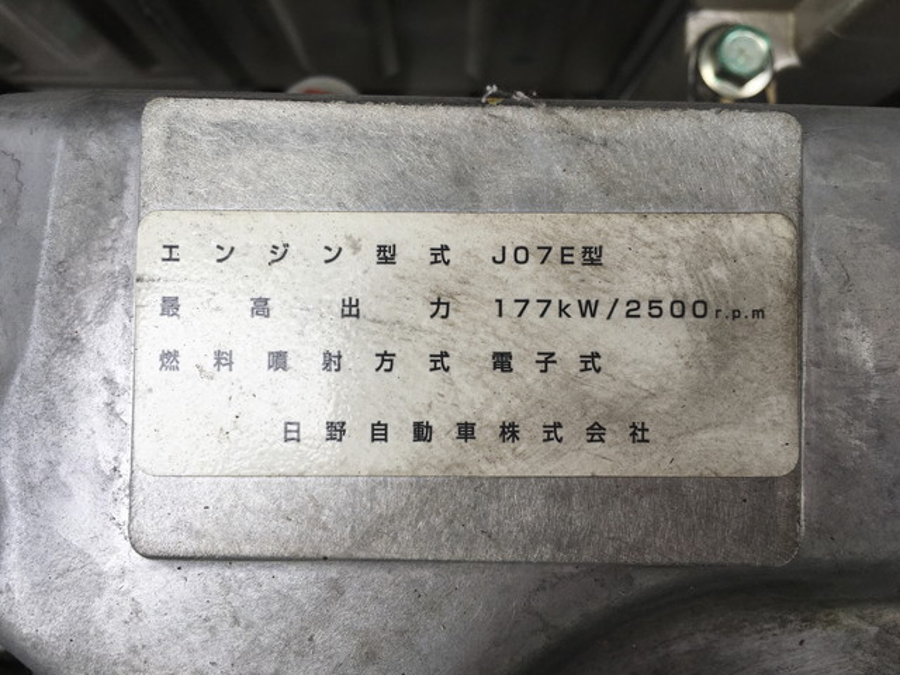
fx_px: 754
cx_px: 450
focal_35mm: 29
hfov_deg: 61.7
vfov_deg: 48.2
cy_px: 338
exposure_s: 1/260
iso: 25
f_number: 2.2
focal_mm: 4.15
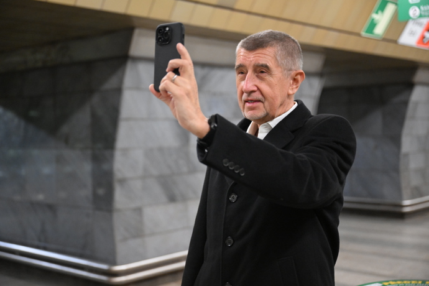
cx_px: 214
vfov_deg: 26.5
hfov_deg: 38.9
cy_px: 143
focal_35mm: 51
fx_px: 608
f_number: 2.8
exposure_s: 1/200
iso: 5000
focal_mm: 51
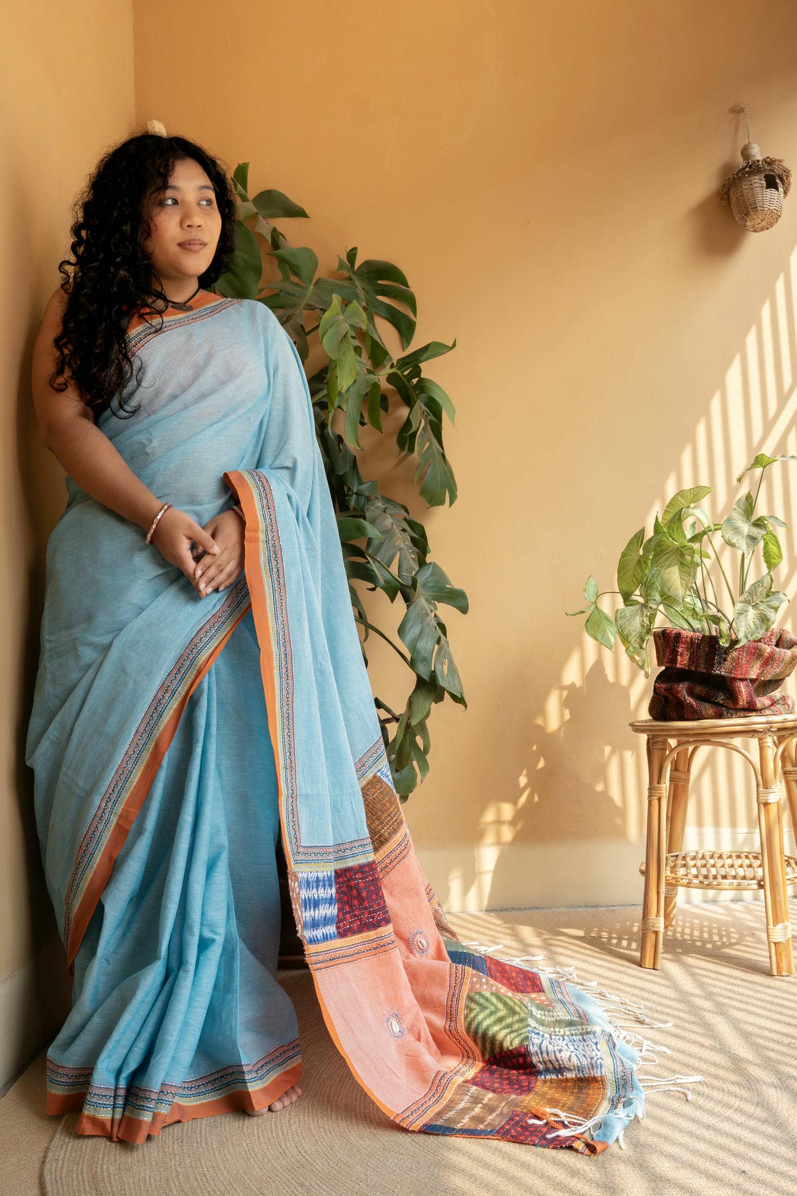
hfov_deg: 44.0
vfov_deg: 62.4
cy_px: 598
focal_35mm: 30
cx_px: 398
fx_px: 986
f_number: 13
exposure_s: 1/80
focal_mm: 29.7
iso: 1250
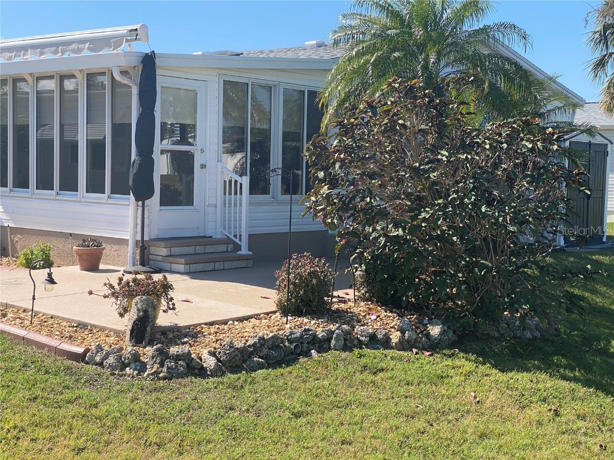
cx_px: 307
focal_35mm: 52
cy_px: 230
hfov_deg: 36.8
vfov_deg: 28.0
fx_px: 922
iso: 20
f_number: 2
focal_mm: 6
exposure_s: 1/1597
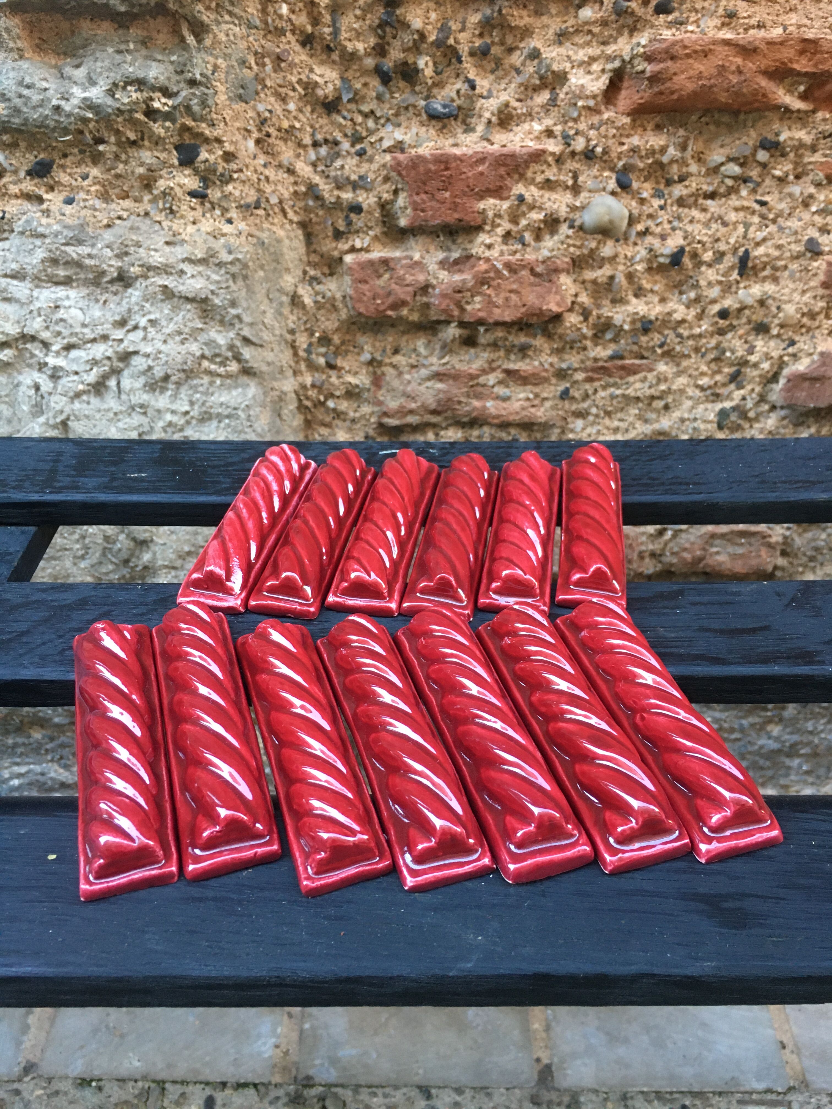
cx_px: 416
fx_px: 929
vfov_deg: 61.7
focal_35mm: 29
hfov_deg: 48.2
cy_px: 554
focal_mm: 4.15
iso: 160
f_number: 2.2
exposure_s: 1/33
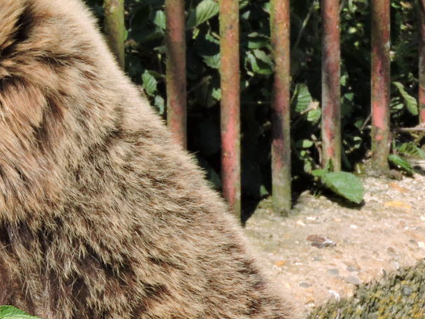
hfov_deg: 2.5
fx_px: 9626
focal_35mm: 784
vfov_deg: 1.9
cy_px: 201
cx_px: -53
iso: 100
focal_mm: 53.7
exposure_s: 1/250
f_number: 5.5
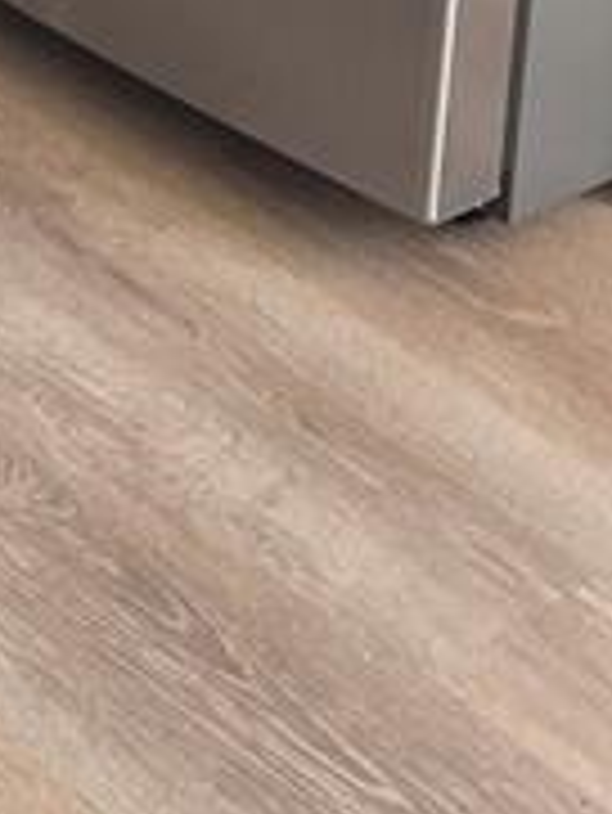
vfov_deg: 9.9
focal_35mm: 172
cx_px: -454
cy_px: -1232
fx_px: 4050
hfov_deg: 8.4
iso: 32
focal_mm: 5.1
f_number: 1.6
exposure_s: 1/209
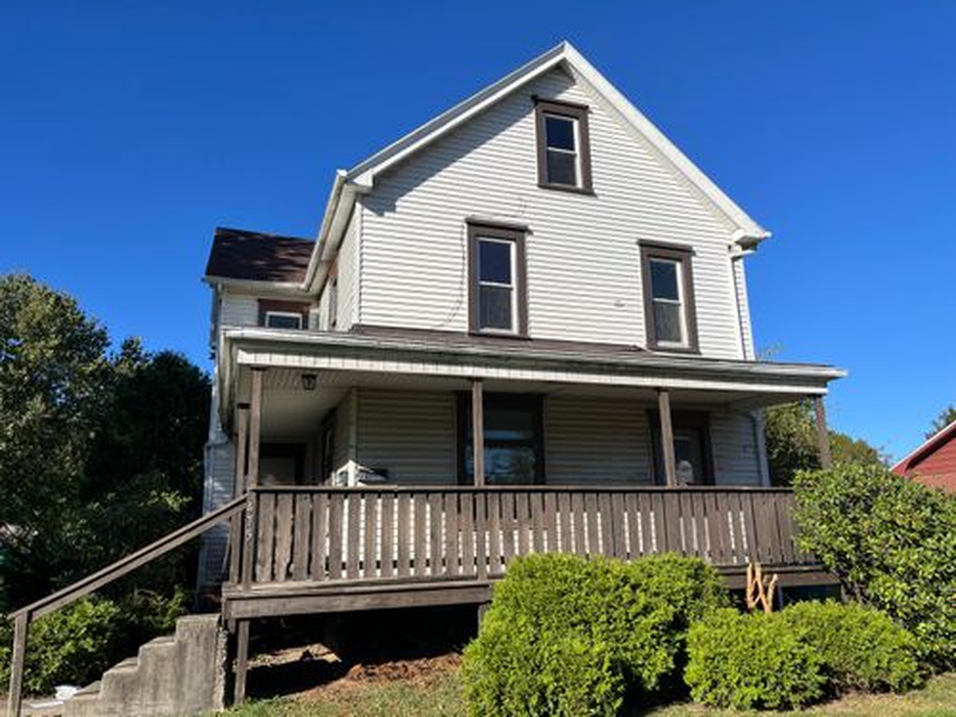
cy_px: 358
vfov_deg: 53.1
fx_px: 718
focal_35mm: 26
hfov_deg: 67.3
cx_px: 478
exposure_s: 1/3311
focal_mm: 5.1
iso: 50
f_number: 1.6
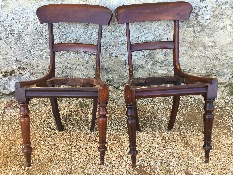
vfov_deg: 45.4
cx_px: 116
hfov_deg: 58.4
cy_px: 88
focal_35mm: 31
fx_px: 209
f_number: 2.4
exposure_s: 1/100
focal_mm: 3.3
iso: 32
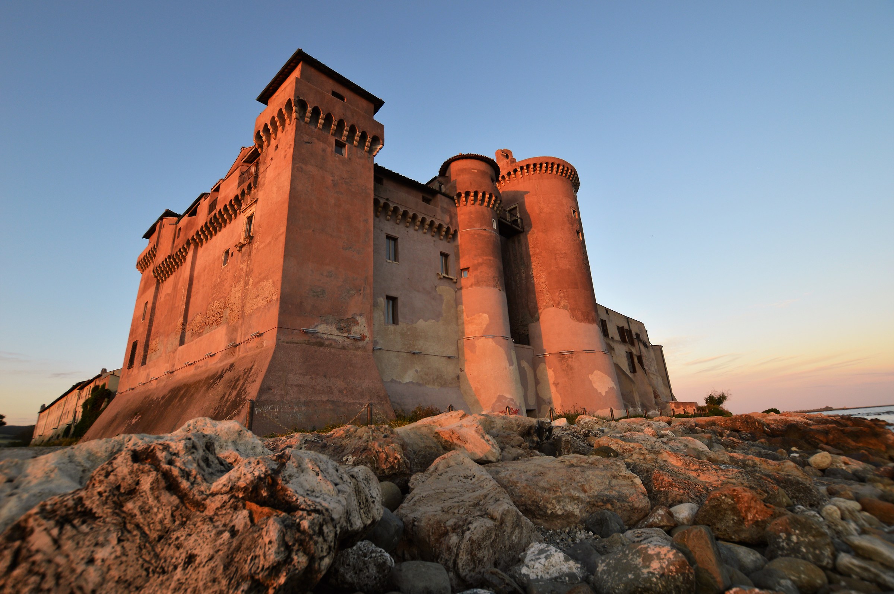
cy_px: 297
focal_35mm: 15
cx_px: 447
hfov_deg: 100.4
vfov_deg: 77.2
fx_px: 372
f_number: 5.6
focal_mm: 10
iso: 100
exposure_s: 1/80
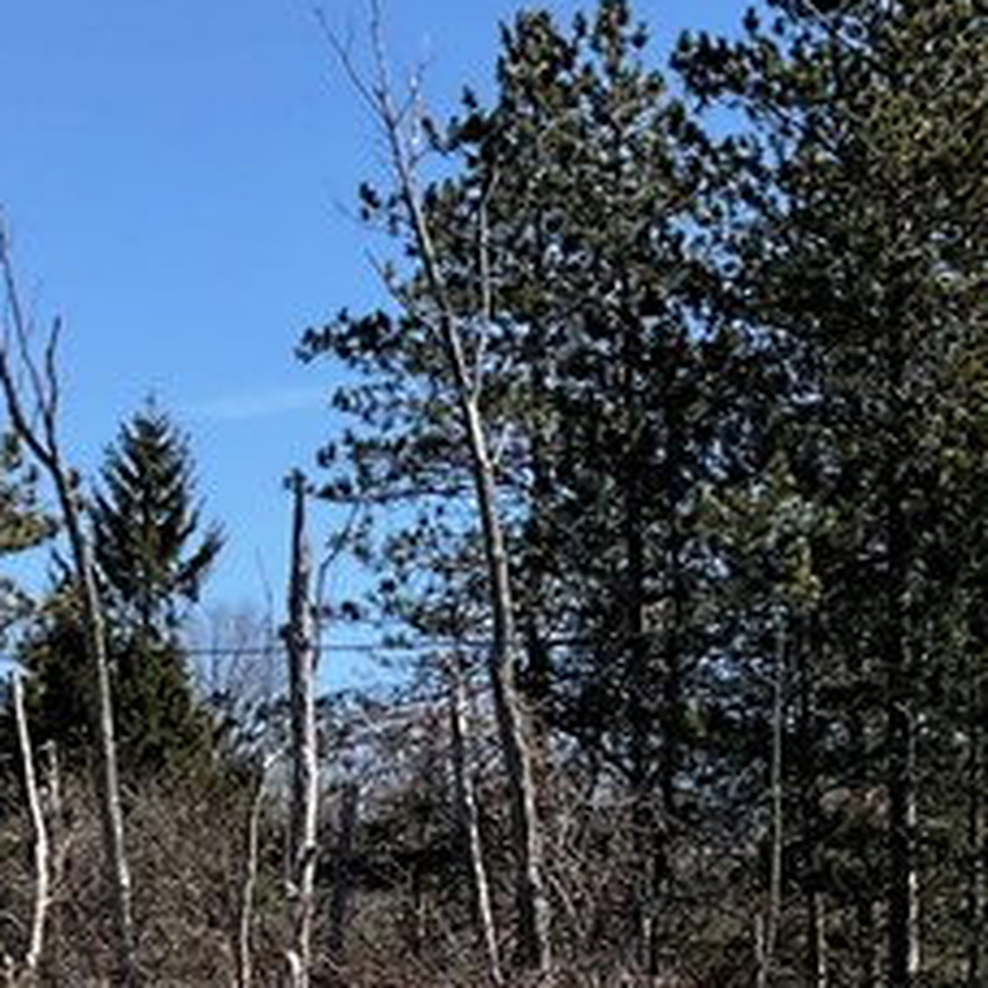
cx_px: 1534
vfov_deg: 15.0
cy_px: 858
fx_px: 3713
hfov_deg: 14.1
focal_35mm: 115
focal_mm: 3
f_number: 1.8
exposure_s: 1/1675
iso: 16
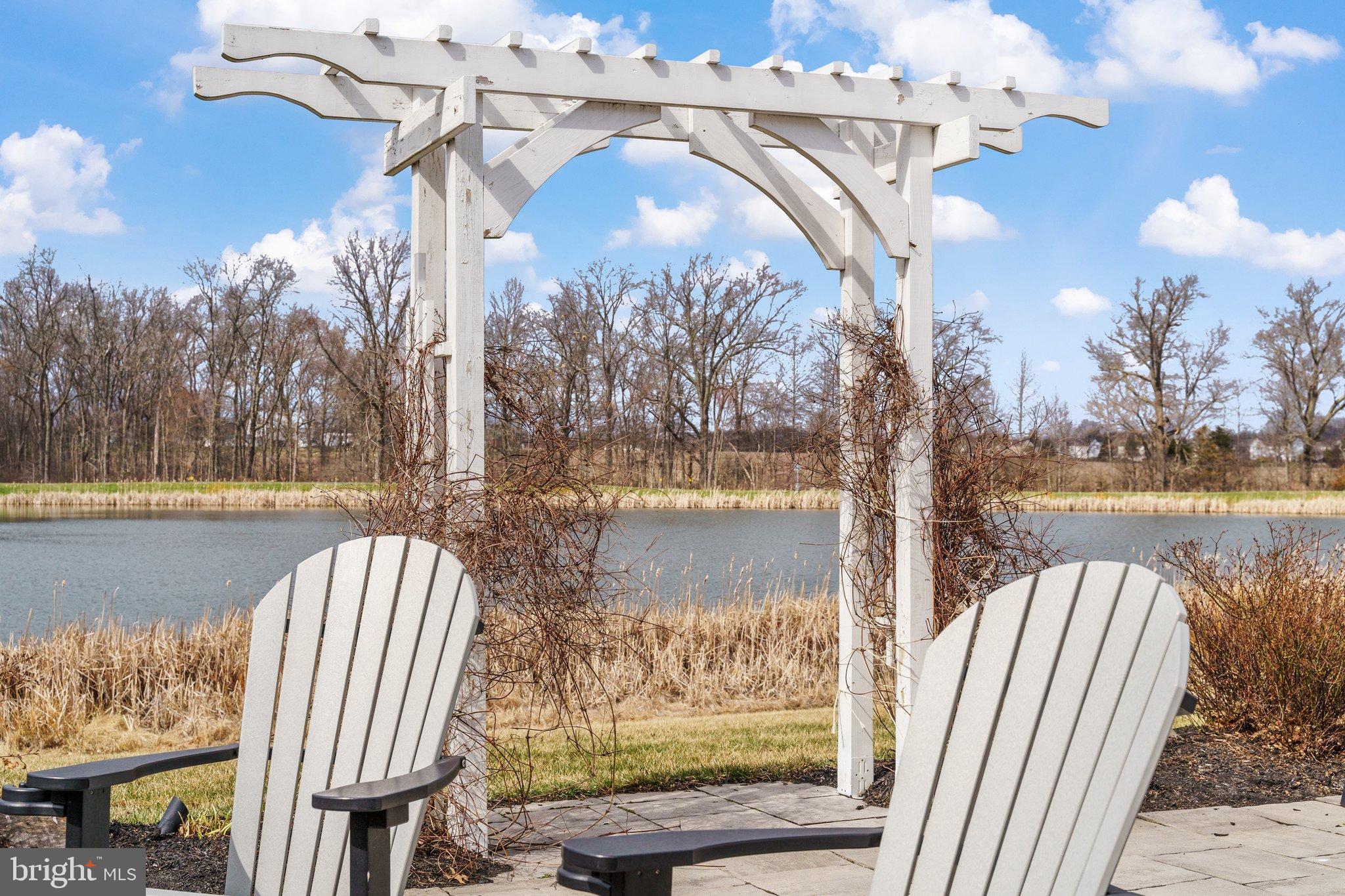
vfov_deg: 30.5
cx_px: 672
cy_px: 448
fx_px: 1644
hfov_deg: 44.5
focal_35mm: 44
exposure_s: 1/2000
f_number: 7.1
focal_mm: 44
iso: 320
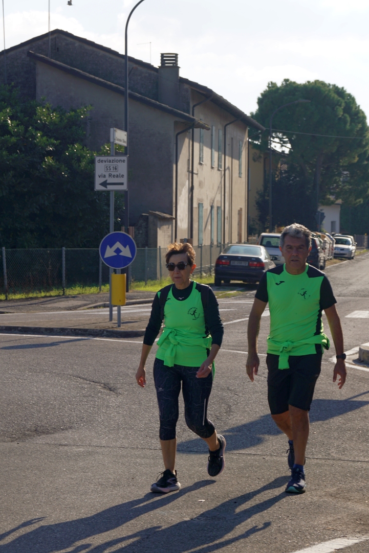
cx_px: 170
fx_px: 1501
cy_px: 291
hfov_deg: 14.0
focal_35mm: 98
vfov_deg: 20.9
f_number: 7.1
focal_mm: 55
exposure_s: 1/250
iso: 100
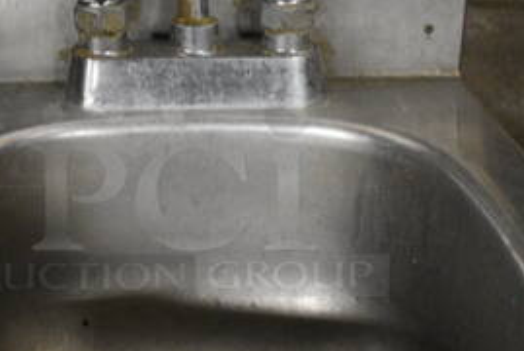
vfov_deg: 20.1
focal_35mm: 68
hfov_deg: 29.4
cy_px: 193
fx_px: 991
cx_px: 173
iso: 4000
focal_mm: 20
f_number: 3.5
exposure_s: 1/125
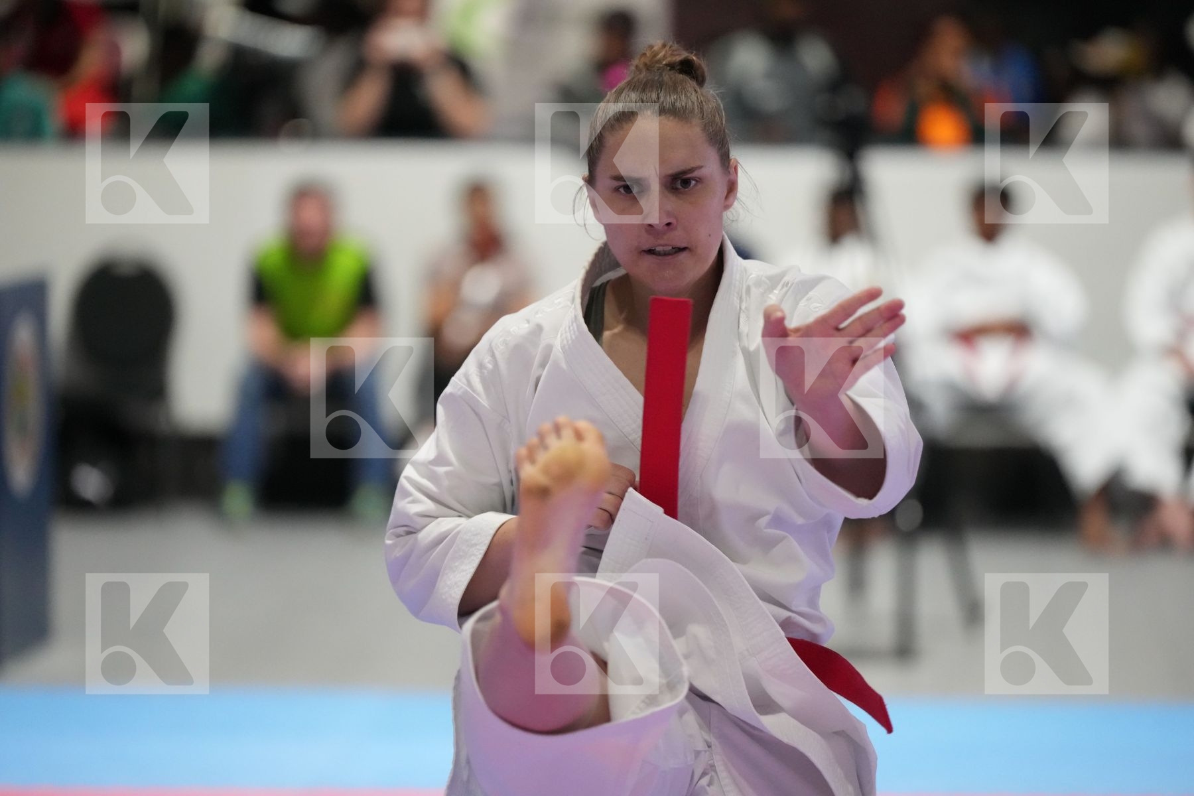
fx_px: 6135
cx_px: 597
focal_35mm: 185
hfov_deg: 11.1
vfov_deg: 7.4
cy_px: 398
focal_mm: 185
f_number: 2.8
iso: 6400
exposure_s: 1/500
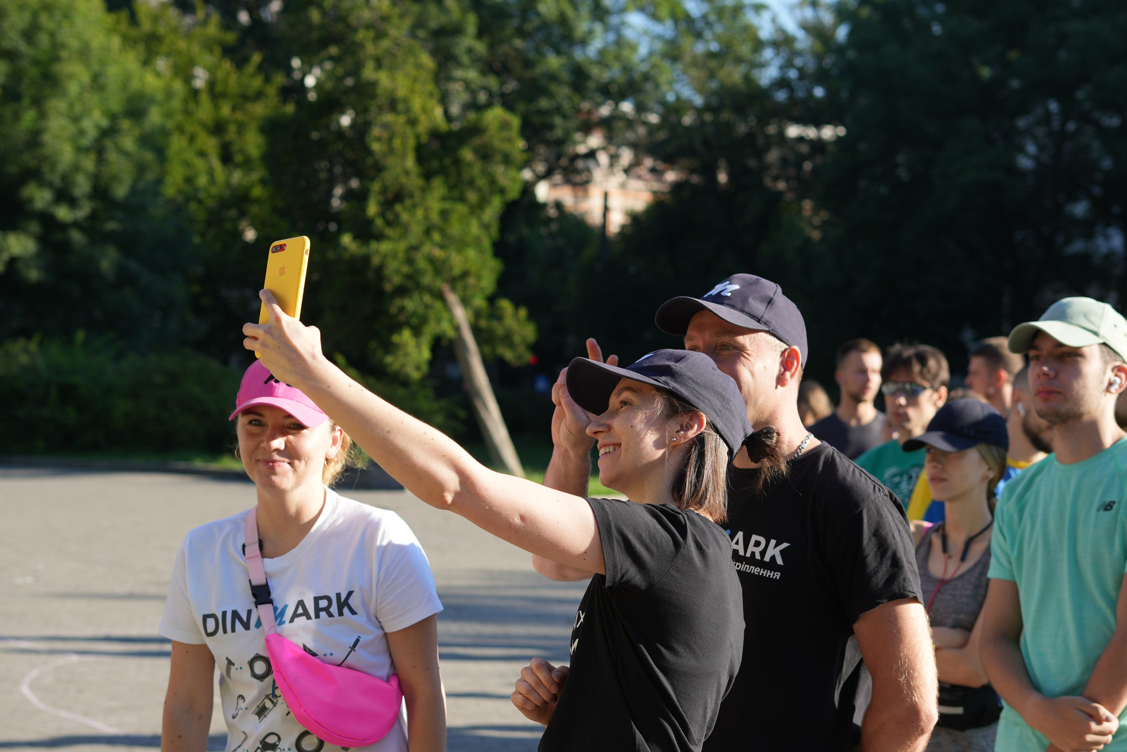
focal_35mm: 65
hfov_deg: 30.9
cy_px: 454
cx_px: 513
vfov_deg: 20.9
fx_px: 2035
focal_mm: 50
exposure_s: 1/400
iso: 100
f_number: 3.5
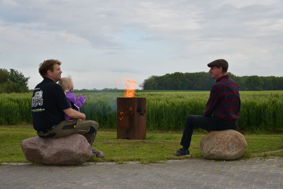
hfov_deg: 35.1
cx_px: 142
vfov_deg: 23.8
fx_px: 448
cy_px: 94
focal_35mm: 57
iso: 100
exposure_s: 1/250
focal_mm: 38
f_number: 5.6
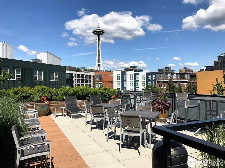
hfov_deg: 63.4
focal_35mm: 28
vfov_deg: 49.7
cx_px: 112
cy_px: 84
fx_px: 182
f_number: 1.8
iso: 20
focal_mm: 3.99
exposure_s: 1/3425
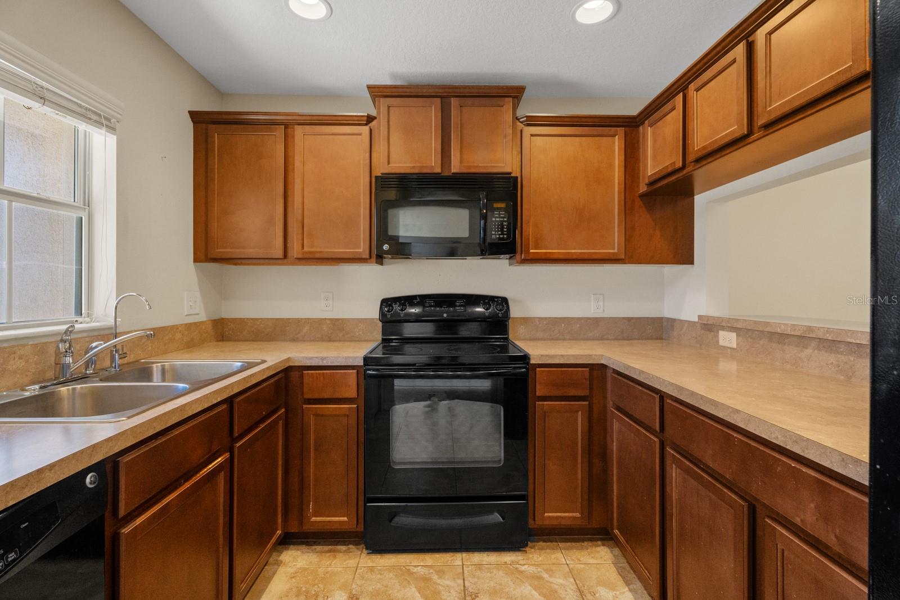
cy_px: 300
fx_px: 400
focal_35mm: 16
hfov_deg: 96.7
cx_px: 450
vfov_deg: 73.8
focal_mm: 16
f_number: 9
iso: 1000
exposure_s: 1/6
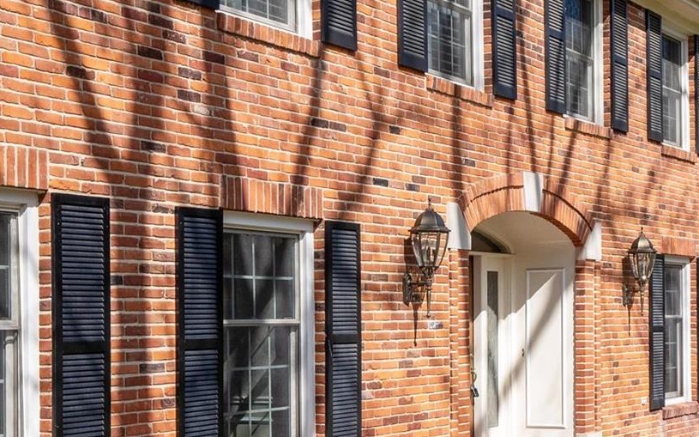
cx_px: 531
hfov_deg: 28.2
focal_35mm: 72
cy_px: 347
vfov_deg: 17.9
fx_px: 1371
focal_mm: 18
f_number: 8
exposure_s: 1/800
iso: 400
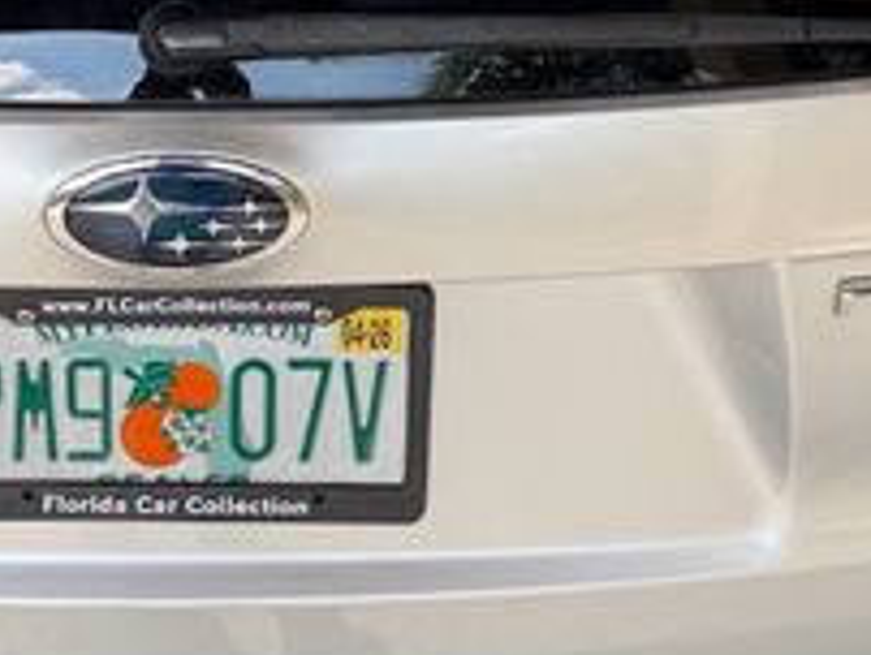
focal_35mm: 76
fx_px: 1915
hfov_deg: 25.1
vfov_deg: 19.3
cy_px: 168
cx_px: 160
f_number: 1.78
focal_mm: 6.76
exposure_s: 1/1122
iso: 80
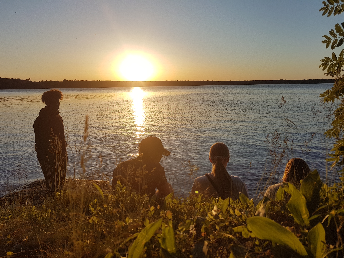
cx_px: 172
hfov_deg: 67.3
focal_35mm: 26
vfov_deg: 53.1
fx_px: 258
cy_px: 129
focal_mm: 4.2
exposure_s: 1/3152
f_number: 1.7
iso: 40
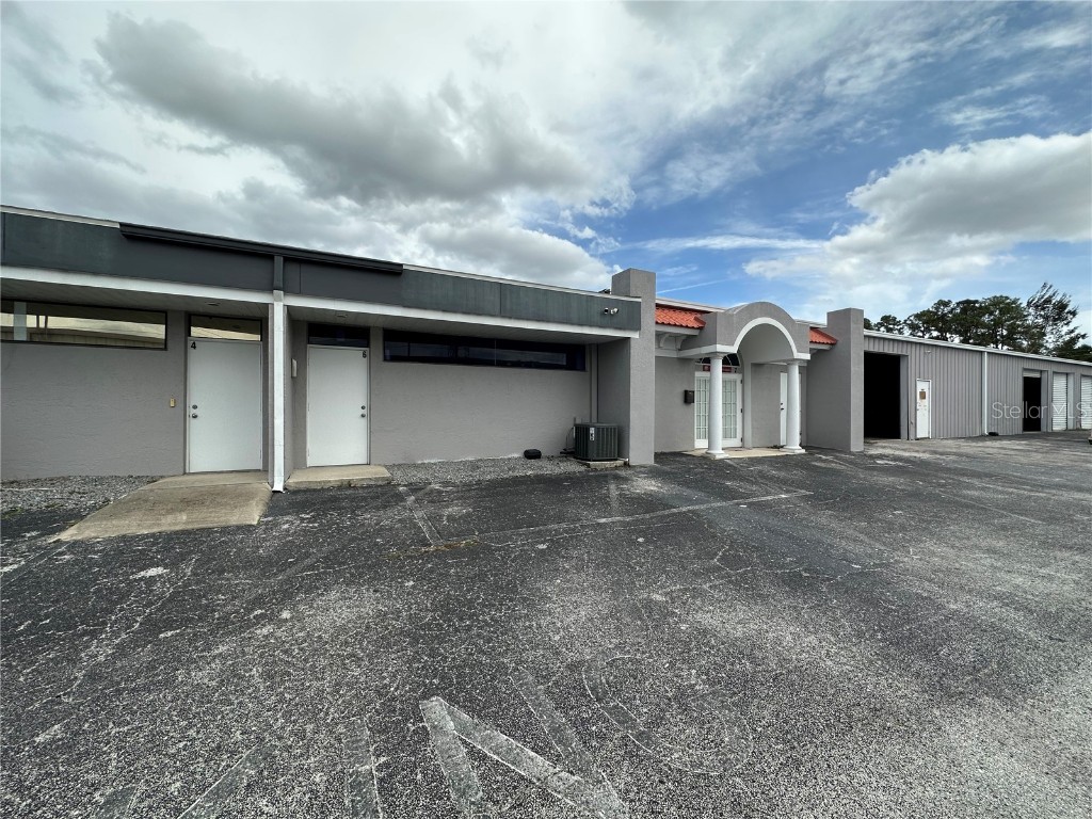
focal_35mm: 14
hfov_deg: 102.1
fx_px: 442
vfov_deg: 85.7
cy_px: 410
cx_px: 546
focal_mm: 2.22
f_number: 2.2
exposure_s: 1/1490
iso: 40
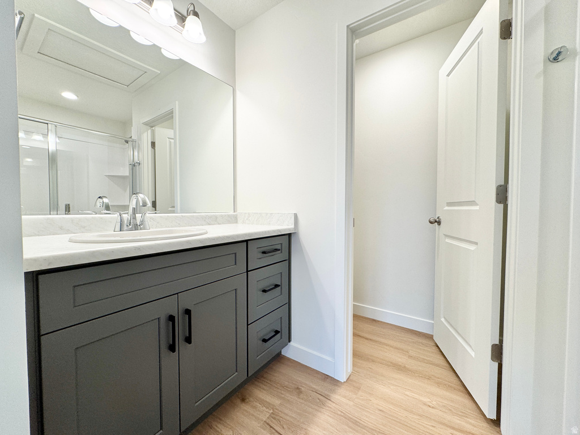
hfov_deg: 102.1
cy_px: 218
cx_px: 290
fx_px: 235
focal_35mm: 14
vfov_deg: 85.7
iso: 80
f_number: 2.2
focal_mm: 2.22
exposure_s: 1/120
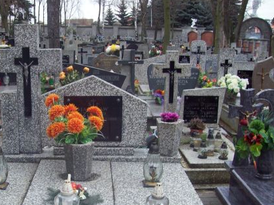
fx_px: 435
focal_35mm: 55
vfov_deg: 26.2
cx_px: 65
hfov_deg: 34.2
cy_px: 151
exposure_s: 1/108
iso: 80
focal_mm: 6
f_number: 2.7
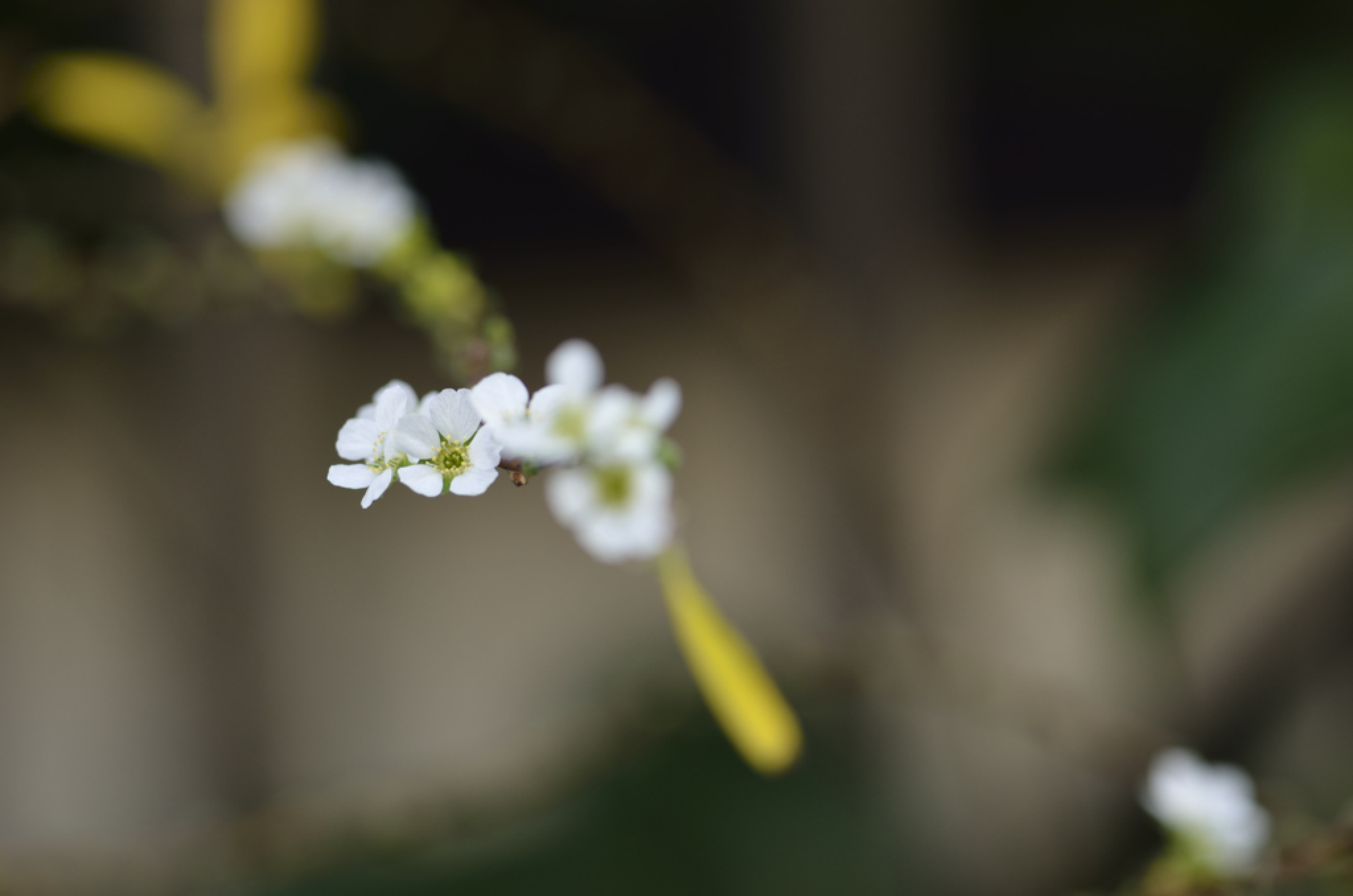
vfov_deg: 8.7
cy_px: 448
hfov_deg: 13.1
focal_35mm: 158
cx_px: 676
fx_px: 5906
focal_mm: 105
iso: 100
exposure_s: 1/15
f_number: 5
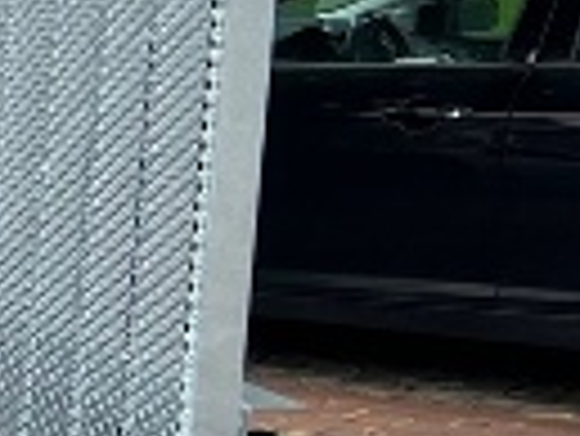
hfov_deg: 7.4
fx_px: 3455
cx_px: -1601
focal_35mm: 206
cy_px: 333
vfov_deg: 7.2
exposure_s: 1/738
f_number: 1.5
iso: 50
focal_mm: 5.7
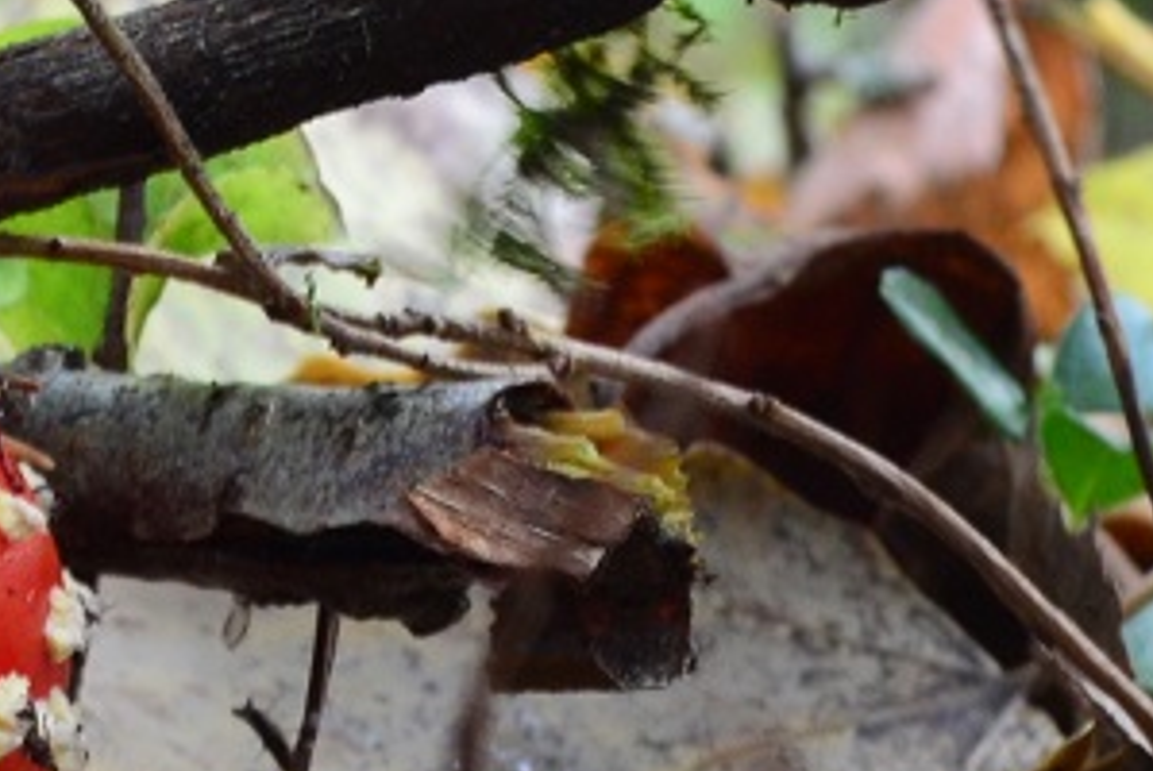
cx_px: -407
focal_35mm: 214
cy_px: 675
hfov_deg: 9.4
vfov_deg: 6.4
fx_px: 6875
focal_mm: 29
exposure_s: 1/15
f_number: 8
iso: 560
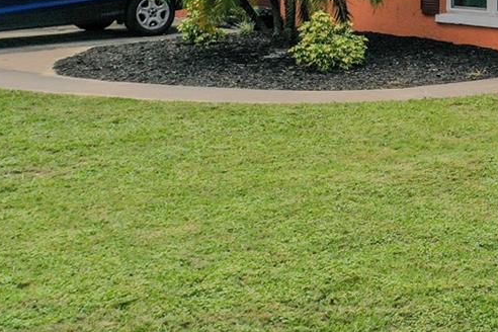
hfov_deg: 19.1
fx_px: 1259
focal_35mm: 91
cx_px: 782
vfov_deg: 14.4
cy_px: -99
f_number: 4
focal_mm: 10.26
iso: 100
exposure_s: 1/80
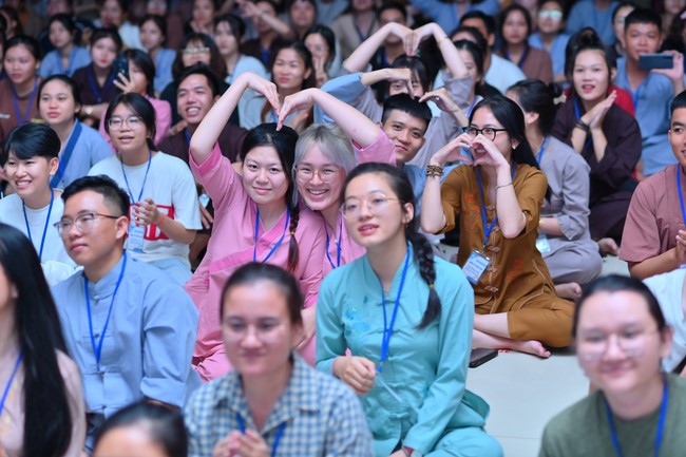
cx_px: 343
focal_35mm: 85
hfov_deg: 23.9
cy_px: 228
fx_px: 1619
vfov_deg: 16.1
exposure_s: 1/200
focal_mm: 85
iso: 1000
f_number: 2.8
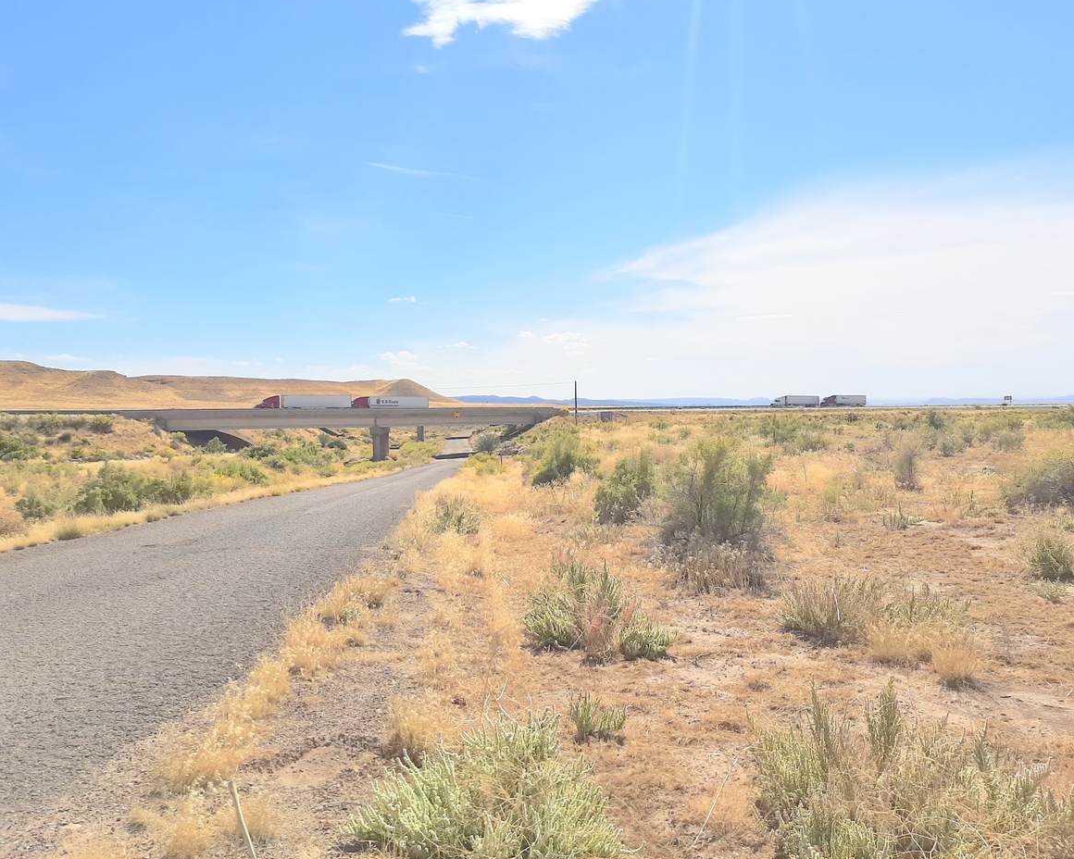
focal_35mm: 28
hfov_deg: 62.2
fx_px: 890
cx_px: 532
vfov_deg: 51.5
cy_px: 419
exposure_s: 1/6849
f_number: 1.7
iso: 40
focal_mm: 3.93
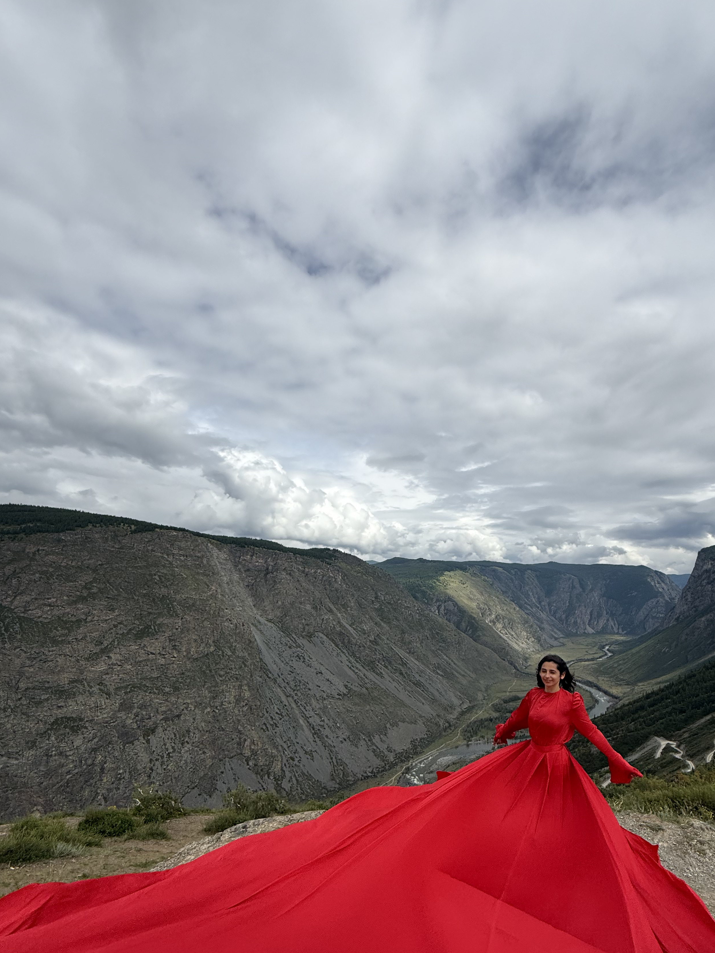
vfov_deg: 89.9
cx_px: 363
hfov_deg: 74.7
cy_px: 571
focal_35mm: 17
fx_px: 468
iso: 50
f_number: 2.2
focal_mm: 2.22
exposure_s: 1/3460
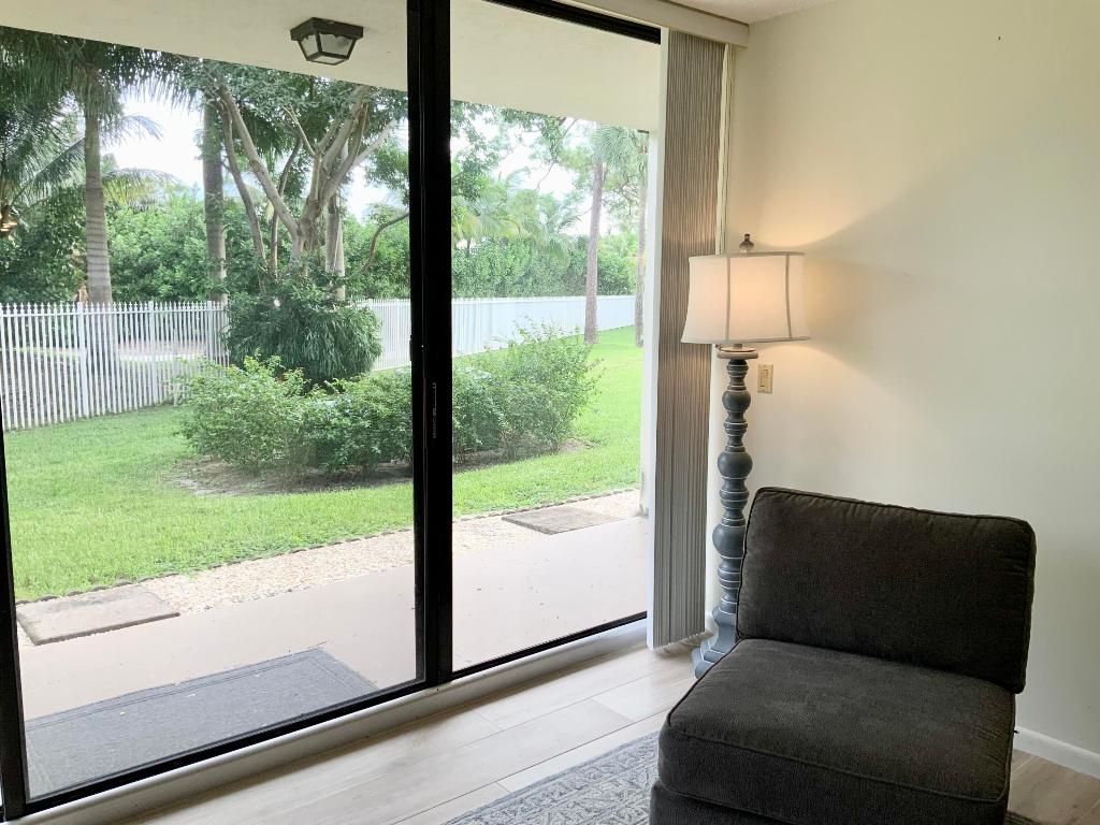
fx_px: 922
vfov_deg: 48.2
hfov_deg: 61.7
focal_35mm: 29
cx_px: 550
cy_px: 412
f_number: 1.8
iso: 40
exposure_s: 1/120
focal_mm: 3
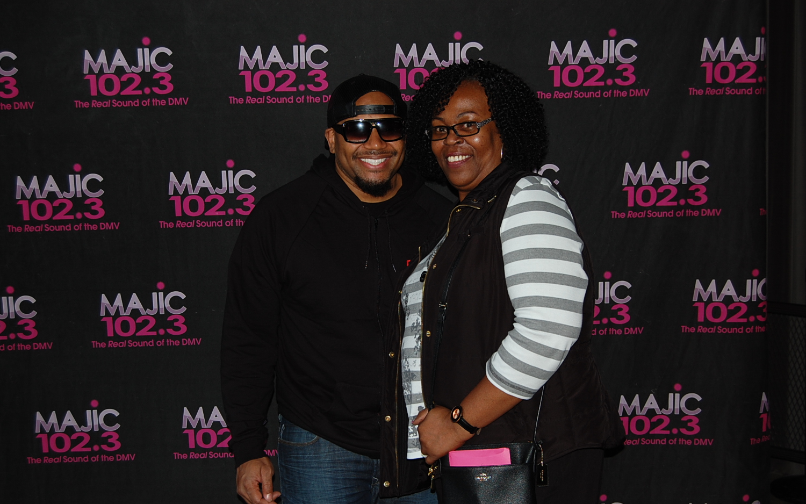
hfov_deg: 41.0
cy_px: 268
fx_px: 1077
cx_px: 403
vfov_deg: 26.3
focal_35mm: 49
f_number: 5.6
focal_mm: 32
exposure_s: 1/125
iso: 200
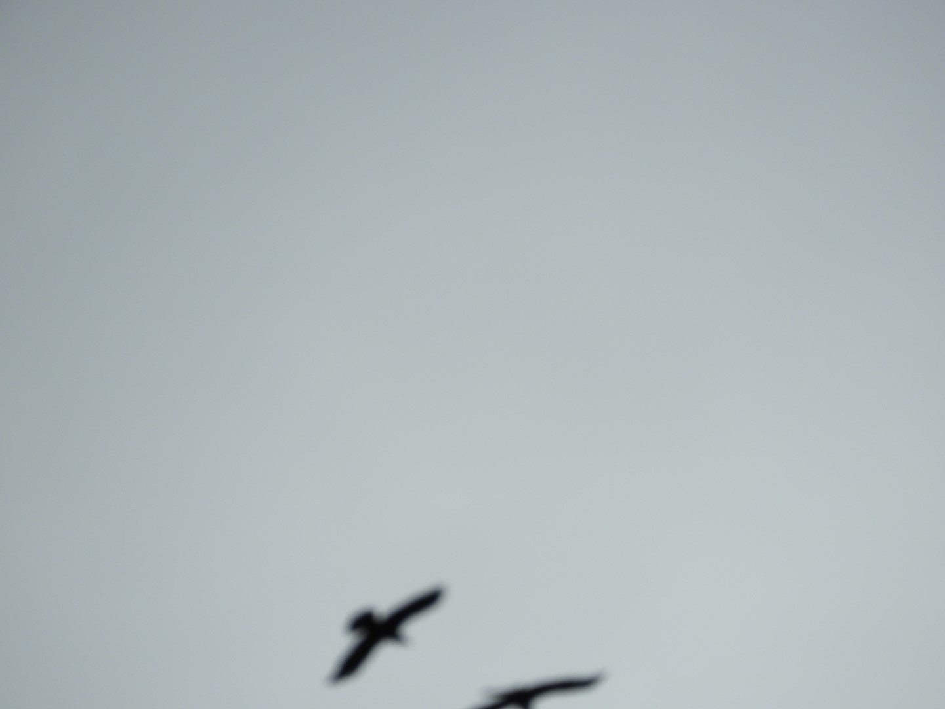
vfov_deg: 1.7
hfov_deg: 2.2
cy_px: 354
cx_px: 472
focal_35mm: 900
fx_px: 24570
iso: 100
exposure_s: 1/640
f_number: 5.6
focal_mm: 161.2
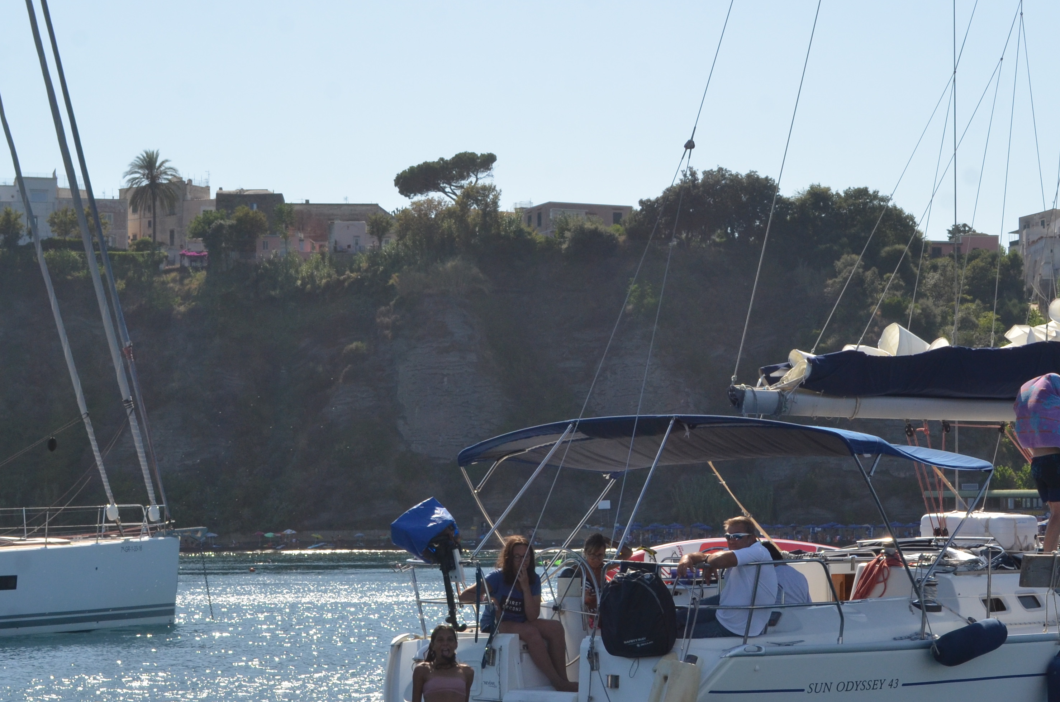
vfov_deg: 15.9
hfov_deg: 23.8
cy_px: 545
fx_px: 2497
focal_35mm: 85
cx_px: 746
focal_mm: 34
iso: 400
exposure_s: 1/640
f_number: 13
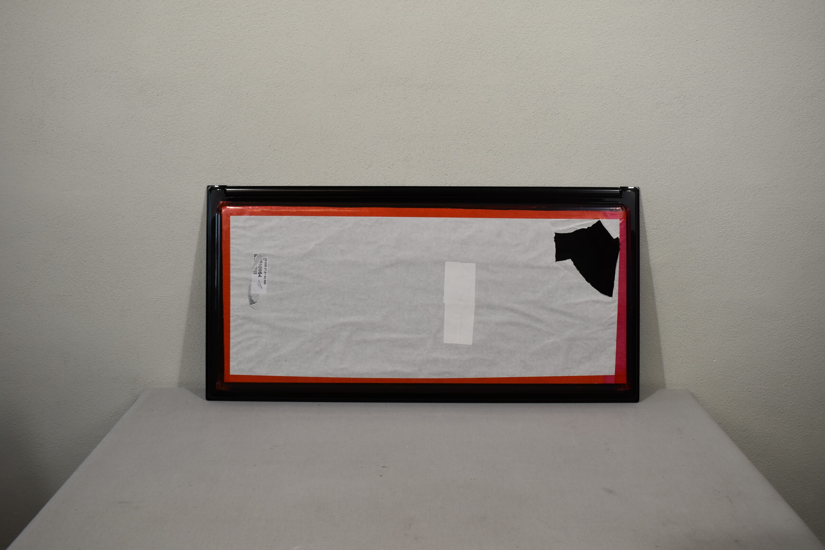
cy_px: 275
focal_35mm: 36
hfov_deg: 53.1
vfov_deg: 36.9
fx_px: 825
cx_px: 412
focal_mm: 24
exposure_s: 1/125
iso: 250
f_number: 5.6
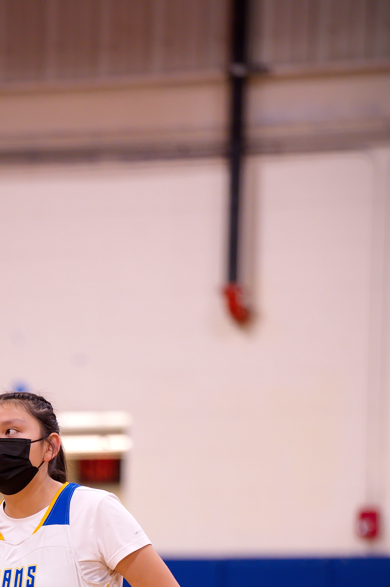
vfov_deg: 4.7
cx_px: 30
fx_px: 7110
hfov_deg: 3.1
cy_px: 555
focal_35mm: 437
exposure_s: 1/320
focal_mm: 200
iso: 1250
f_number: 2.8
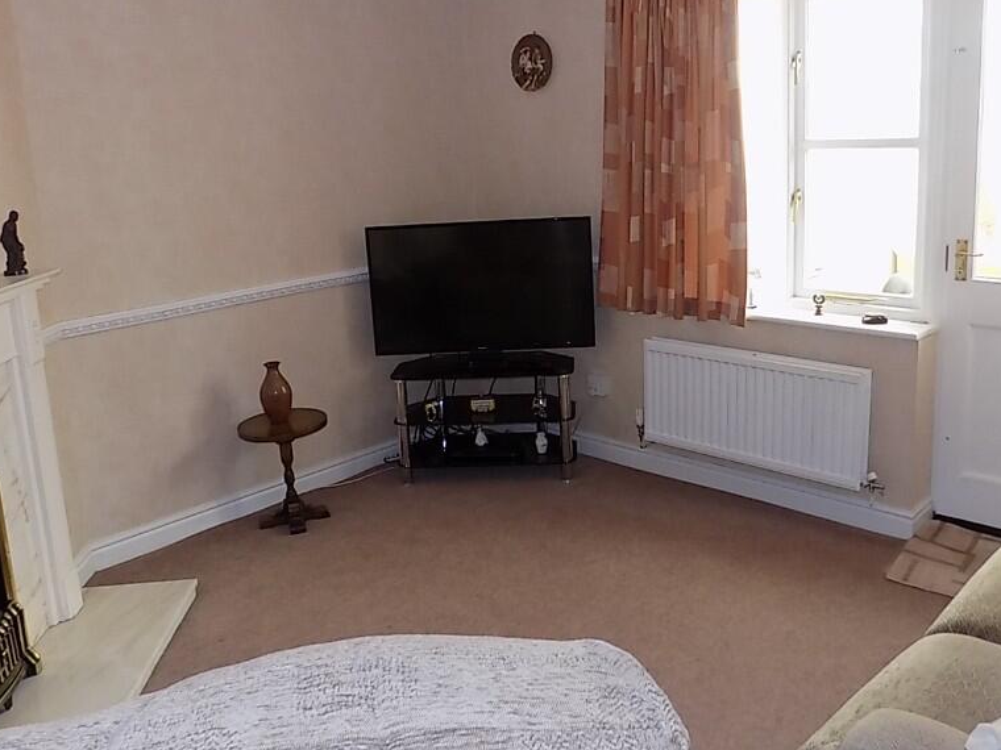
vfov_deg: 45.3
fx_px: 896
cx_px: 531
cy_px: 309
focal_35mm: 31
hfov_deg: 58.3
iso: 180
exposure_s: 1/30
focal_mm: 4
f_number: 3.1
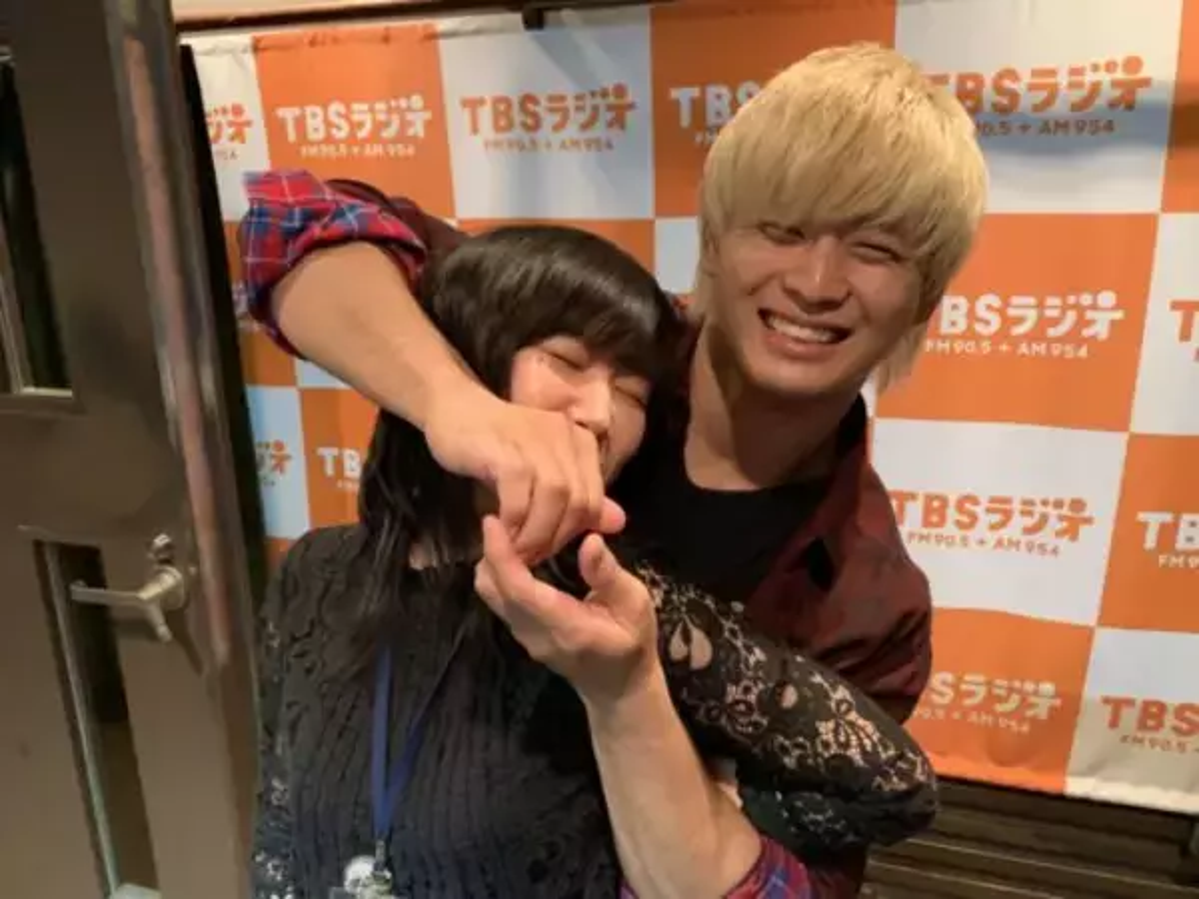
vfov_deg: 53.1
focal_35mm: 26
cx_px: 600
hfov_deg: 67.3
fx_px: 901
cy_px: 450
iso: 320
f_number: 1.8
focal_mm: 4.25
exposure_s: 1/25
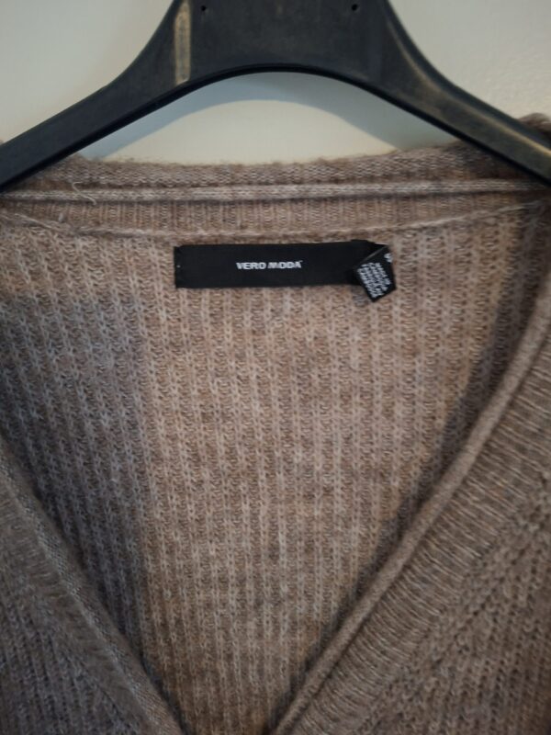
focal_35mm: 23
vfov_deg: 73.9
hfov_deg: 58.9
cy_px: 368
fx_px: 488
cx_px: 276
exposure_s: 1/20
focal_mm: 5.54
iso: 800
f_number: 1.8
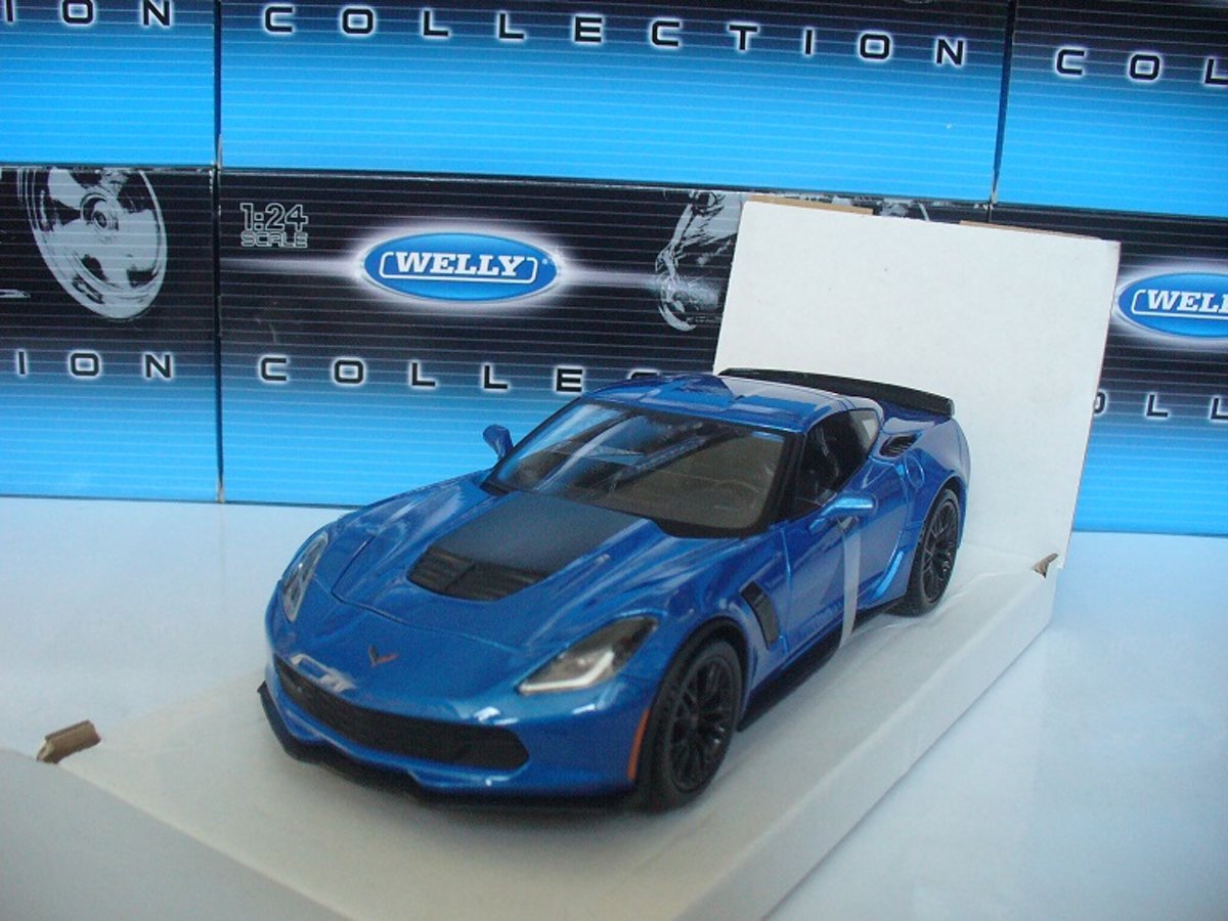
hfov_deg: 50.1
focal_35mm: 37
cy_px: 460
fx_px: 1313
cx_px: 614
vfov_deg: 38.7
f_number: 2.8
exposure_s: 1/25
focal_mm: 6.1
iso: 200
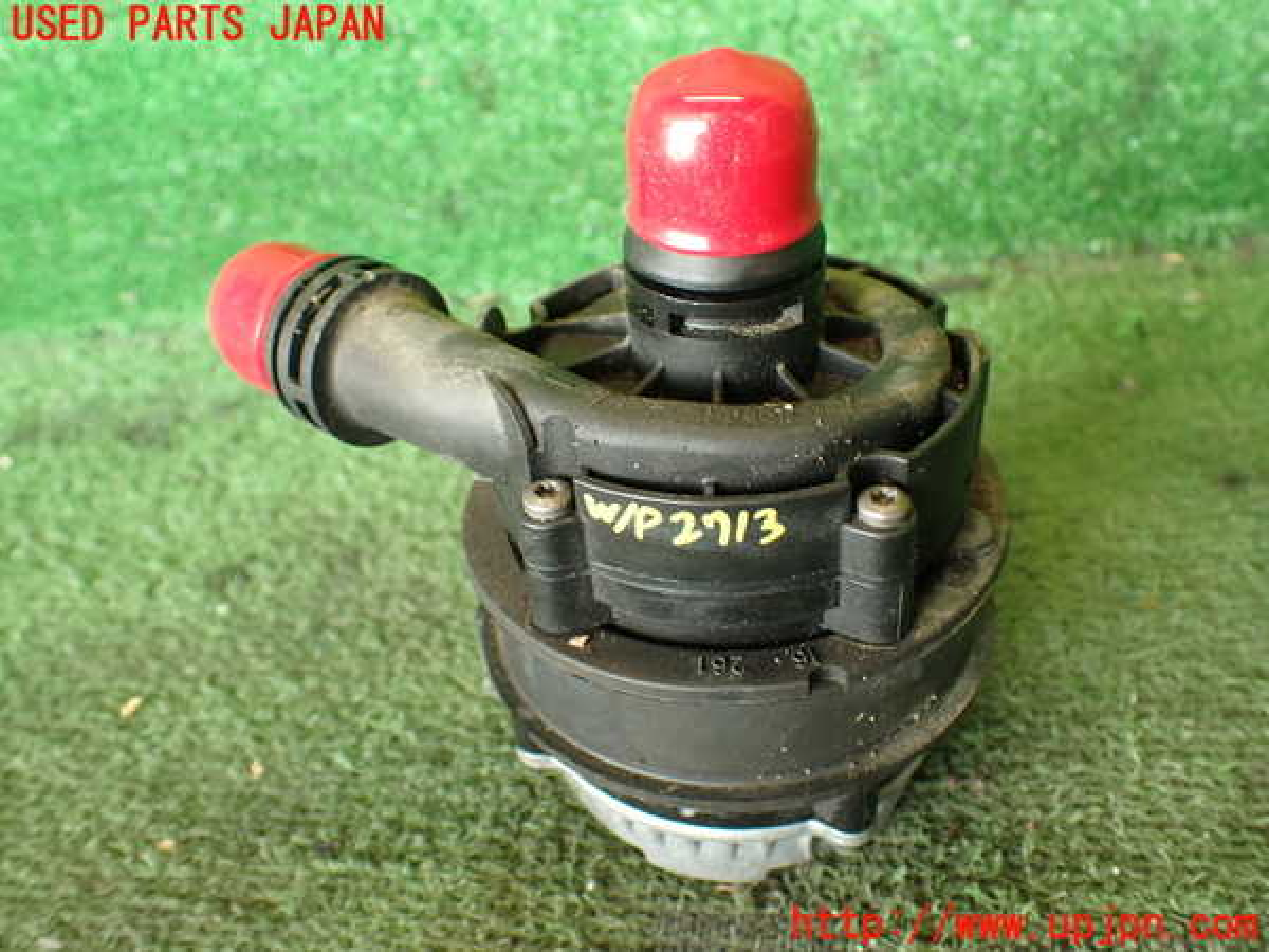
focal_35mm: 32
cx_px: 634
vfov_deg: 44.2
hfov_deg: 56.8
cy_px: 476
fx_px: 1173
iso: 200
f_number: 2.4
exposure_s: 1/50
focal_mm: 5.79
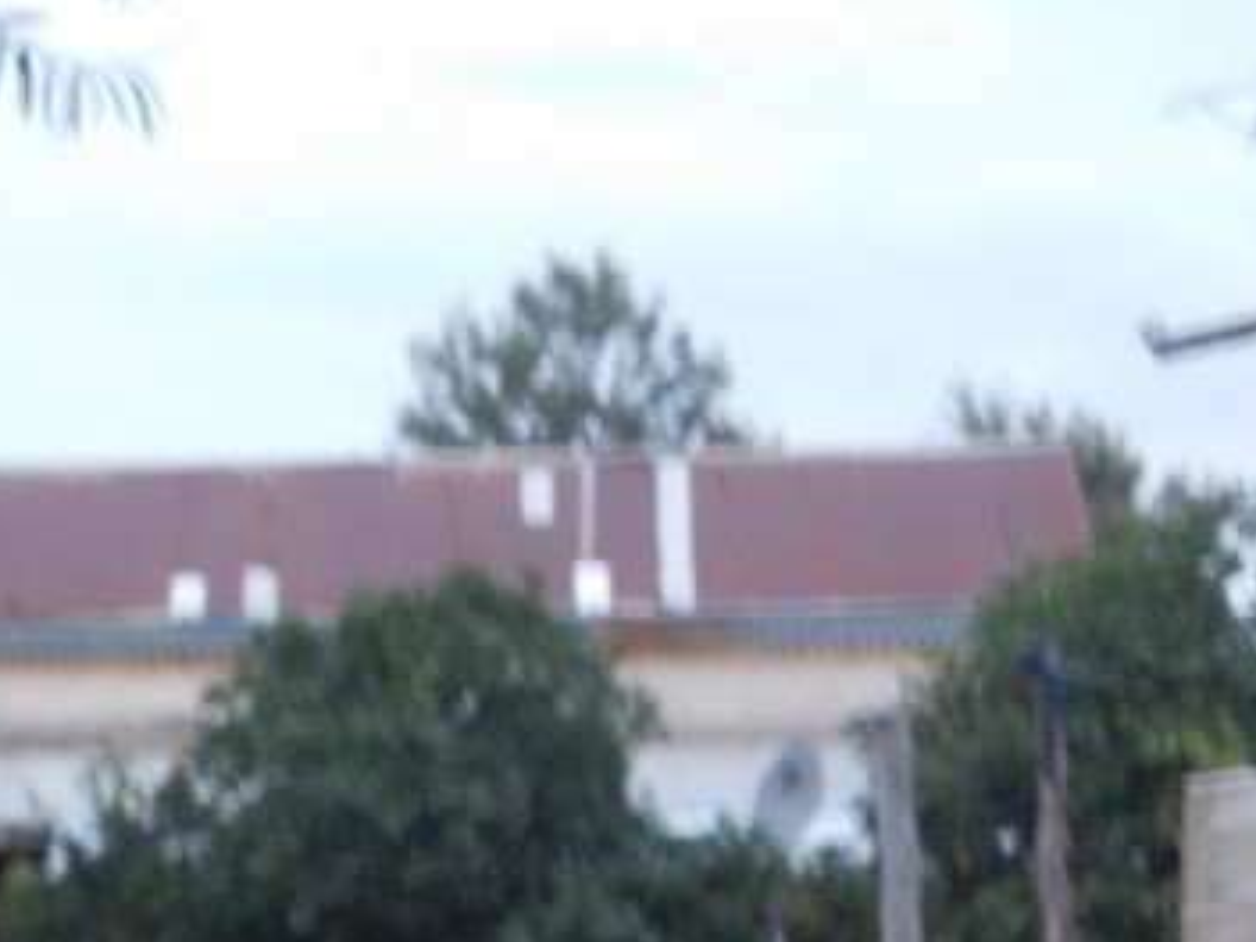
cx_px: 207
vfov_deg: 7.1
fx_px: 7583
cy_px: 899
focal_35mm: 209
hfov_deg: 9.4
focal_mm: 13.6
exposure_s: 1/8
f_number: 5.3
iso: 200
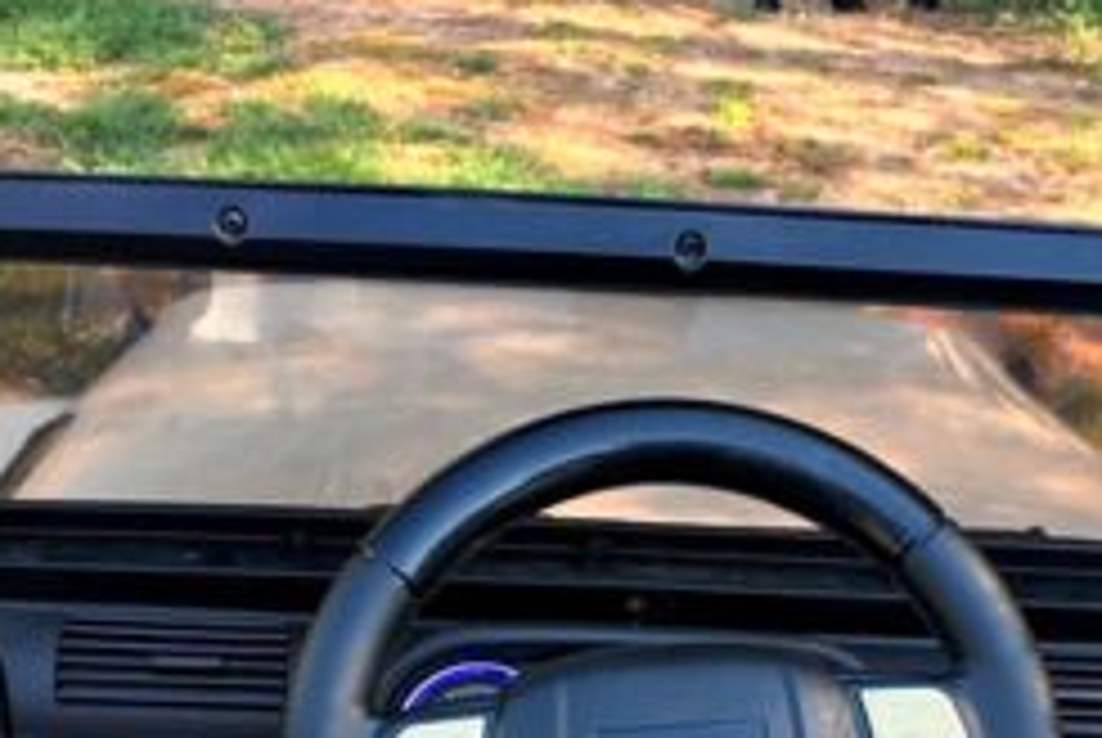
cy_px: 792
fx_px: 1808
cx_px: 567
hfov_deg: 33.9
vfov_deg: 21.9
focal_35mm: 59
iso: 40
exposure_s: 1/120
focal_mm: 4.15
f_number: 2.2
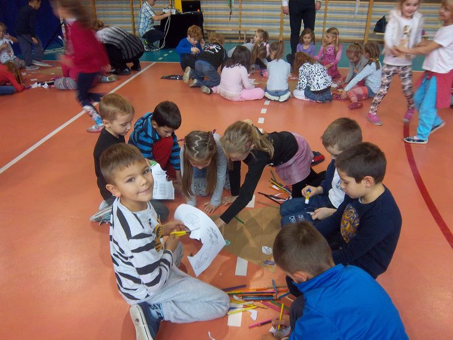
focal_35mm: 28
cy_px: 170
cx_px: 226
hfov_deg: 63.4
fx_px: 366
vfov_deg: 49.7
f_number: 3.5
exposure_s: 1/30
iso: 147
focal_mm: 5.05
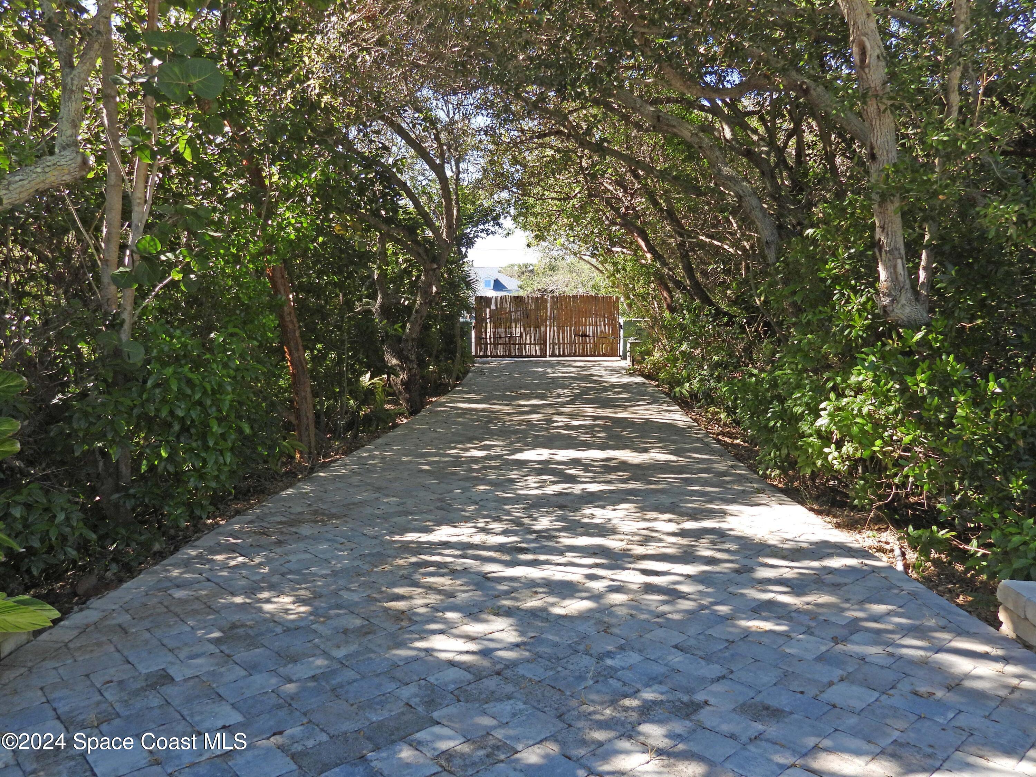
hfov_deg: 71.6
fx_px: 718
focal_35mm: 24
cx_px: 518
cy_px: 388
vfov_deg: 56.8
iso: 100
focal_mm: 4.3
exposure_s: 1/320
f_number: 2.8
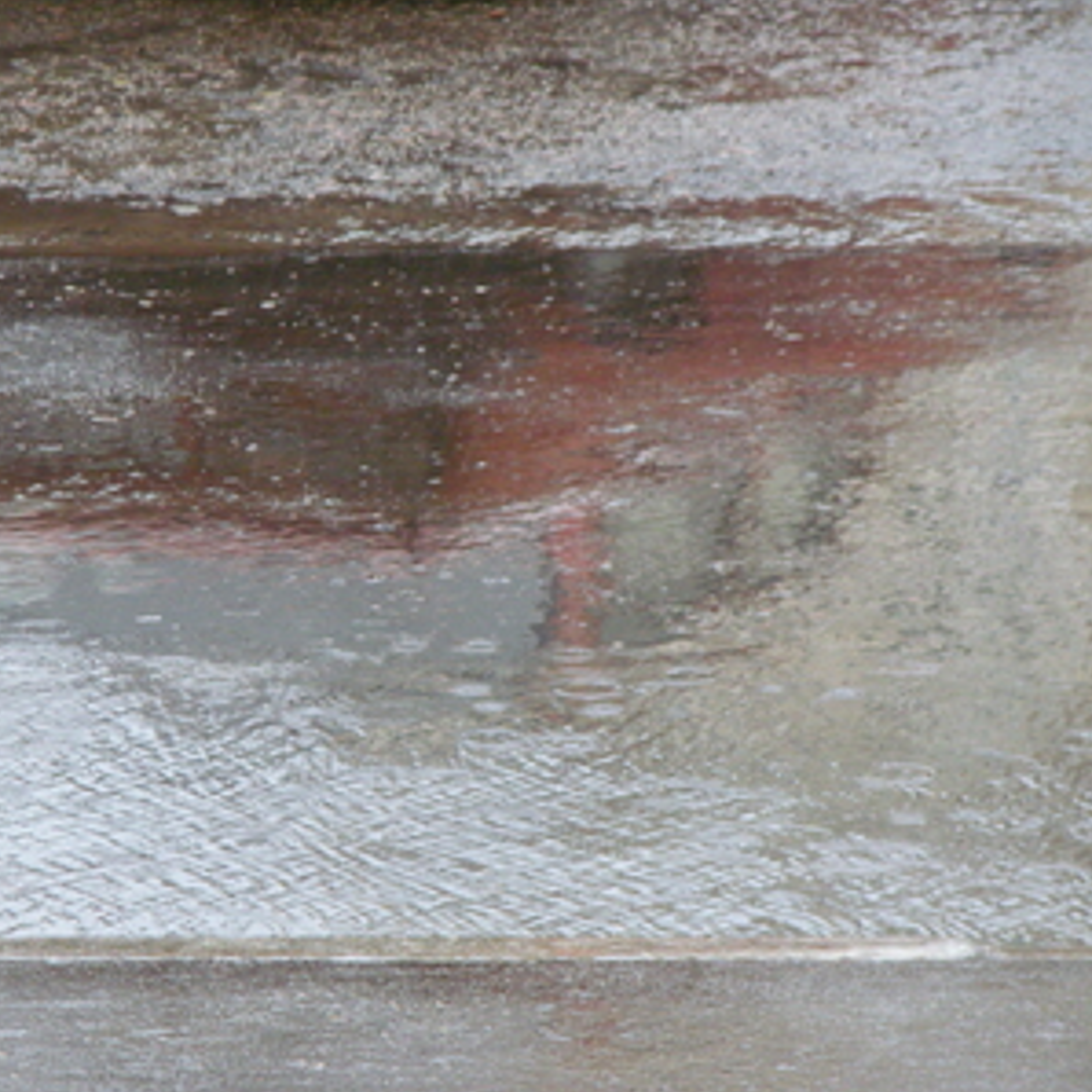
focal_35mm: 240
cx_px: 399
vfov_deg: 7.3
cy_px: 612
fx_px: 8566
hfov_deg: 7.3
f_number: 5.6
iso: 334
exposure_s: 1/120
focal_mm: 31.5
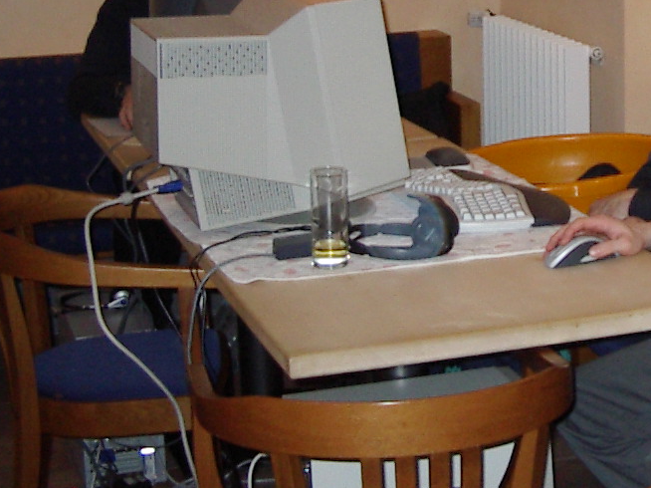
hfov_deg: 20.4
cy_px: 13
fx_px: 1748
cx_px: 654
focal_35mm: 93
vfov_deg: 15.6
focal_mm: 5.8
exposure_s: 1/60
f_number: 2.6
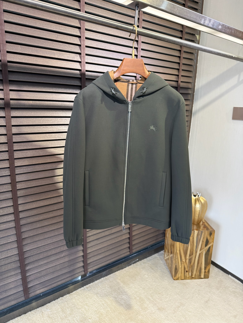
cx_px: 122
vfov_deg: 71.6
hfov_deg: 56.8
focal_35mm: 24
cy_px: 162
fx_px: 225
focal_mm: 6.76
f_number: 1.78
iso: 160
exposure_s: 1/121
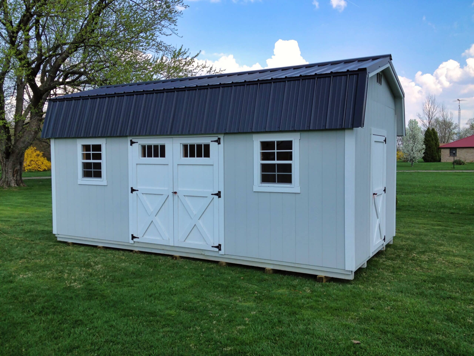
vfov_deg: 40.7
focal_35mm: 35
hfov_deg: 52.6
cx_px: 237
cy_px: 178
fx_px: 479
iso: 64
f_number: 2.4
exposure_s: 1/986
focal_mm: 4.28
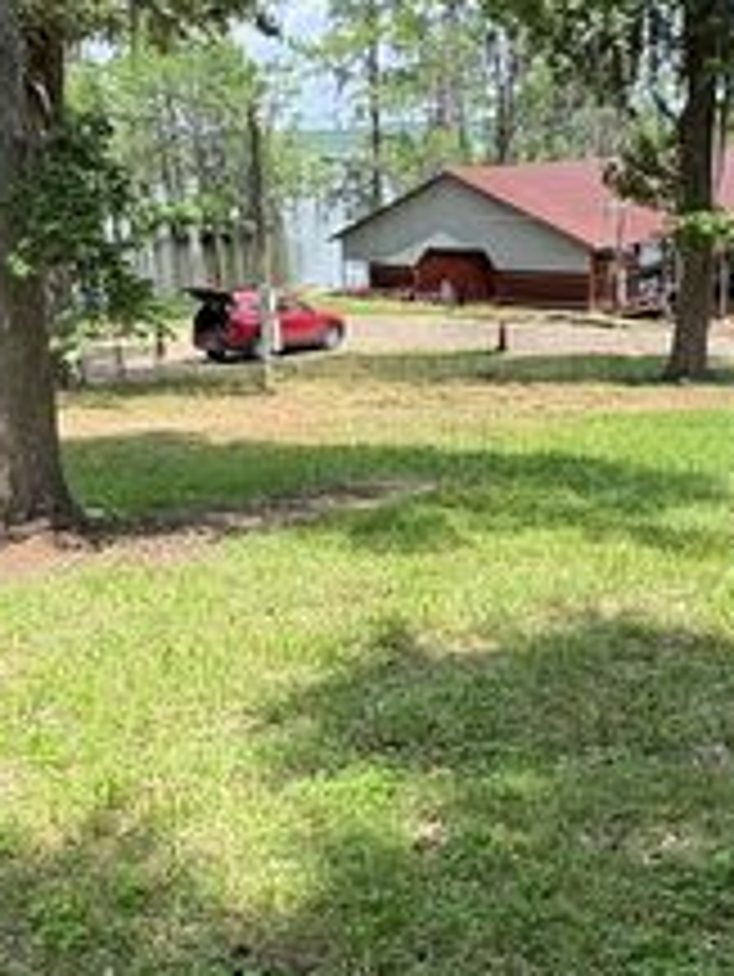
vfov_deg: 43.7
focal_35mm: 43
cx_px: 414
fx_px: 1215
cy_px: 551
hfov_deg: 33.6
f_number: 2.2
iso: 50
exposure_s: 1/921
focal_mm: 2.22
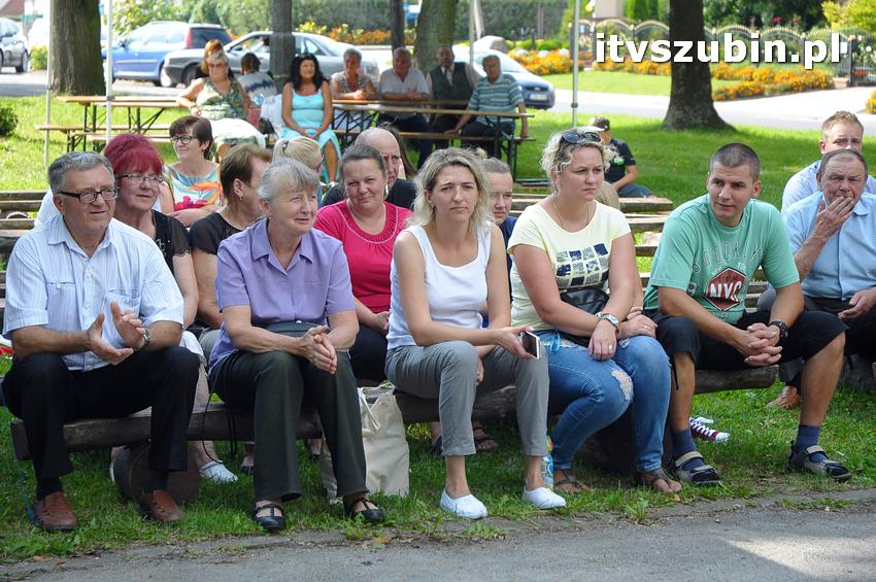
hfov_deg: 21.9
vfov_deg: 14.7
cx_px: 438
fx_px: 2261
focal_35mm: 93
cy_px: 291
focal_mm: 62
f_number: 5.6
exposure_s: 1/500
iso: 640
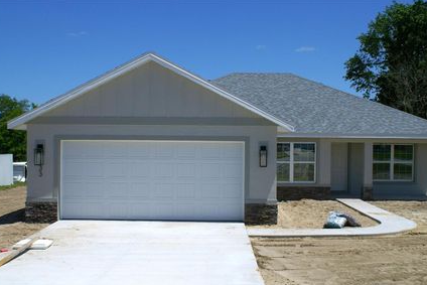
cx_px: 237
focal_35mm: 46
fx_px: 546
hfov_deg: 42.7
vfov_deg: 29.2
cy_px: 165
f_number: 5.6
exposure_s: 1/1000
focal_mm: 26
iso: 100
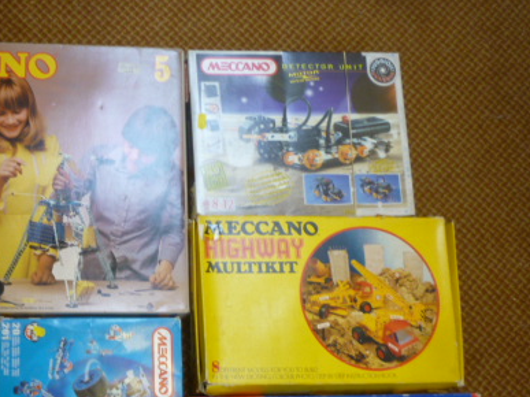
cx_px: 147
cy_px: 313
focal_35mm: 48
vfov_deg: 29.6
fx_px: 735
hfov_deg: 38.8
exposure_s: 1/30
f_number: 3.3
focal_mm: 5.2
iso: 125
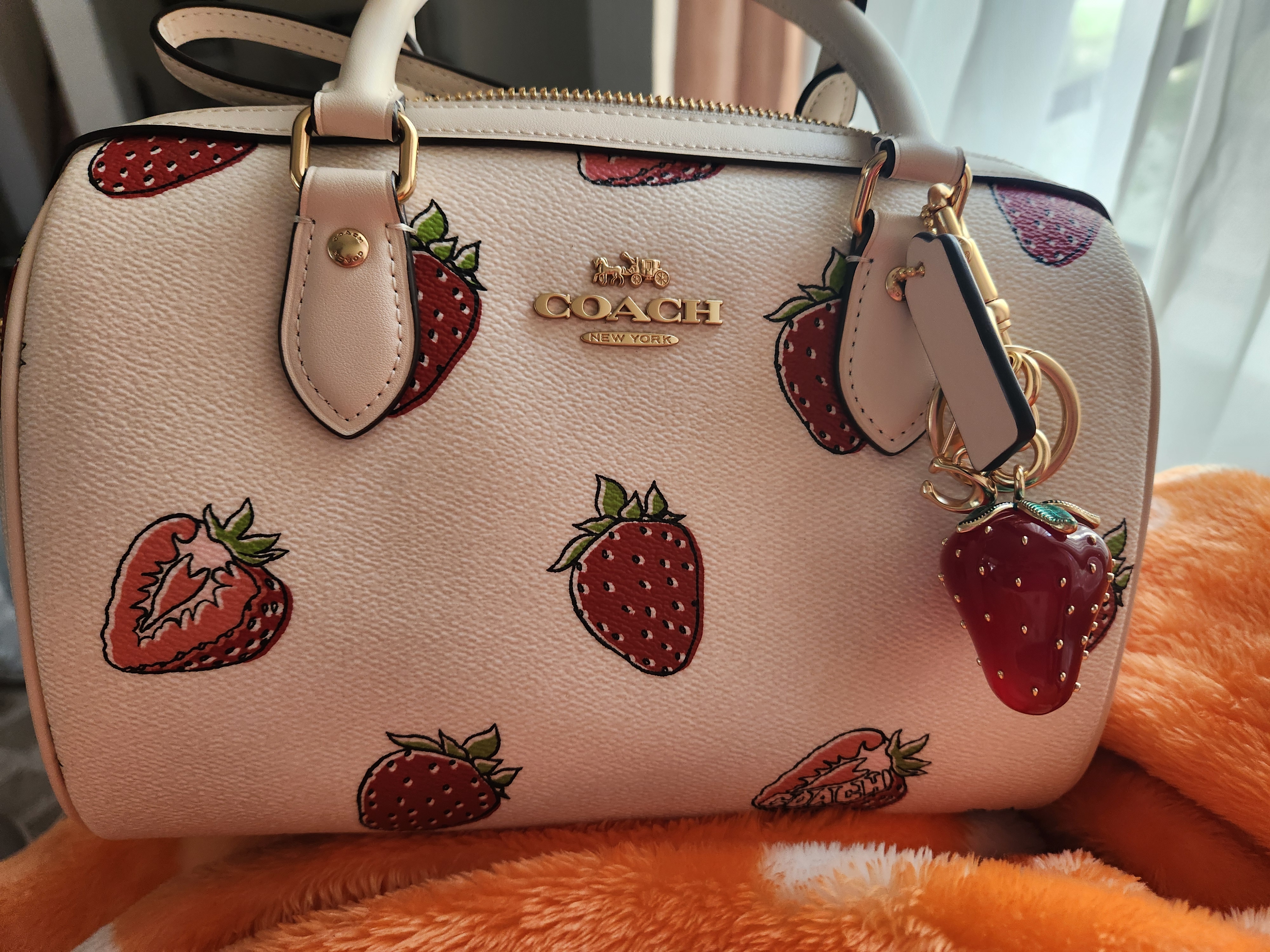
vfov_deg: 58.9
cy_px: 476
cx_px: 635
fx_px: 844
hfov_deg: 73.9
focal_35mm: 23
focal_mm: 5.4
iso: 160
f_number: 1.8
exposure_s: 1/180
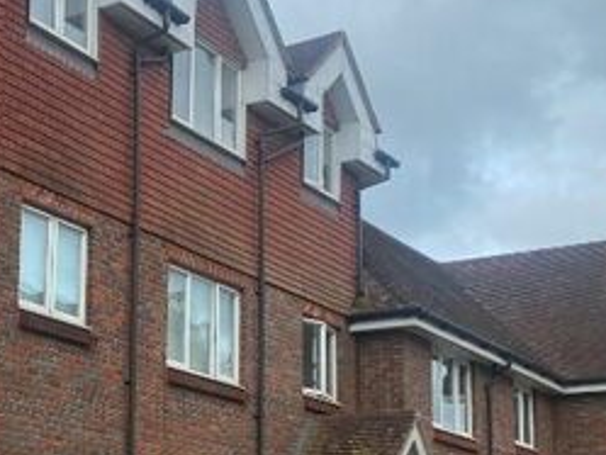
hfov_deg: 25.9
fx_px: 1279
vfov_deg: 19.9
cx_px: 78
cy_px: 378
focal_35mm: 73
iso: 32
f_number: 1.8
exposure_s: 1/1193
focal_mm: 4.25
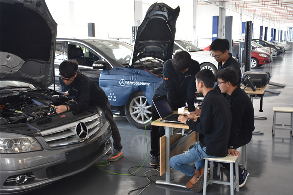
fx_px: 330
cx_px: 146
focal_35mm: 40
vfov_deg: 33.0
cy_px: 98
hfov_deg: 47.9
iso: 800
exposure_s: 1/160
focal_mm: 27
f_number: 6.3
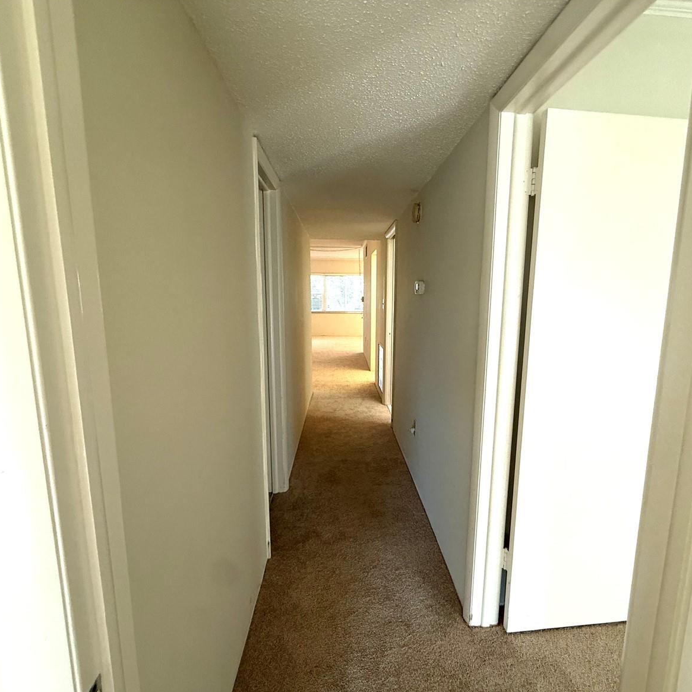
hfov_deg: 83.8
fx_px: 384
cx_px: 373
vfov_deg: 84.0
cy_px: 351
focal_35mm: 17
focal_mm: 2.22
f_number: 2.2
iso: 200
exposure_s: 1/99
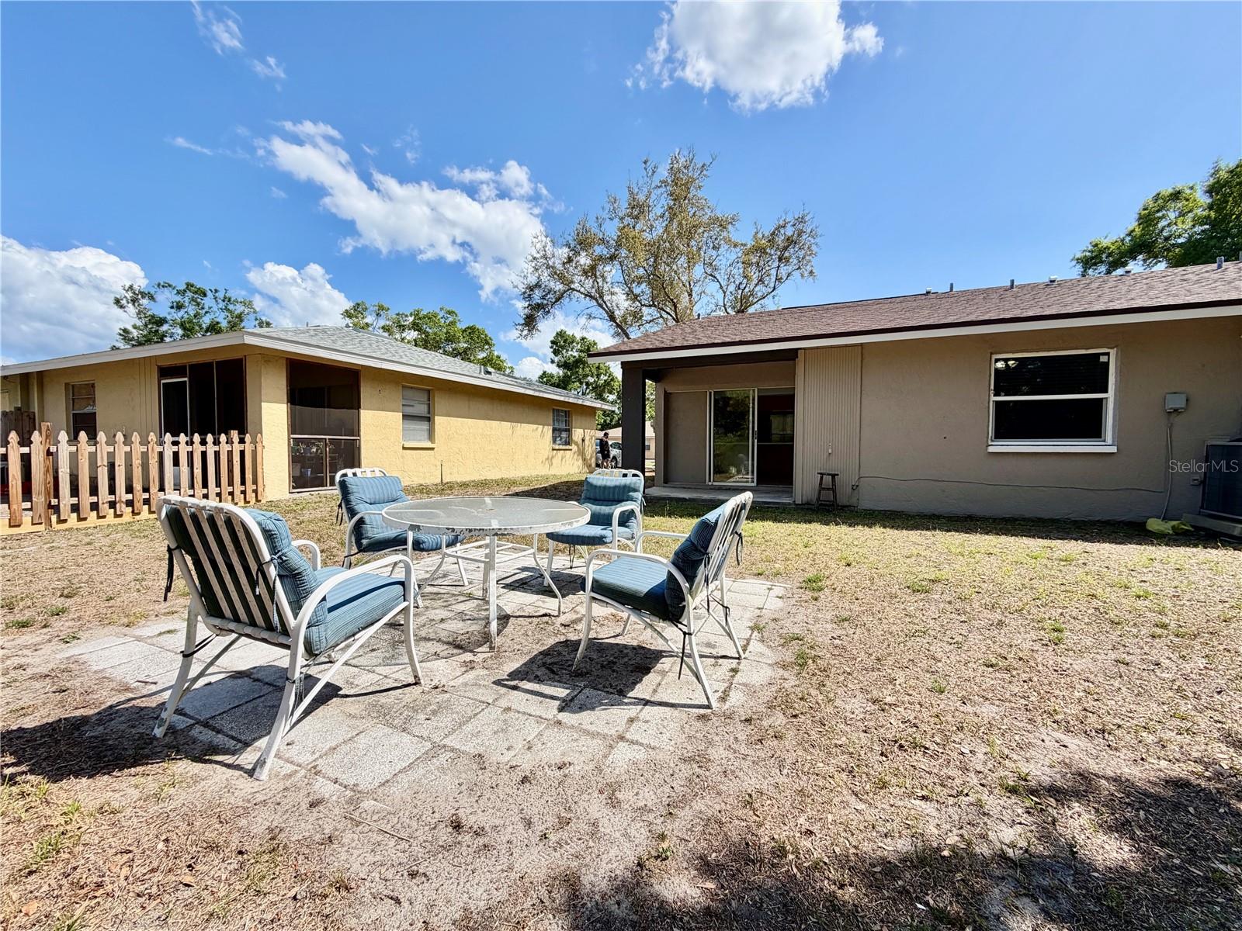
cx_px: 621
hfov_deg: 102.1
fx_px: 502
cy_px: 466
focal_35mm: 14
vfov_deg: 85.7
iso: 40
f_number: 2.2
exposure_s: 1/770
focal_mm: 2.22
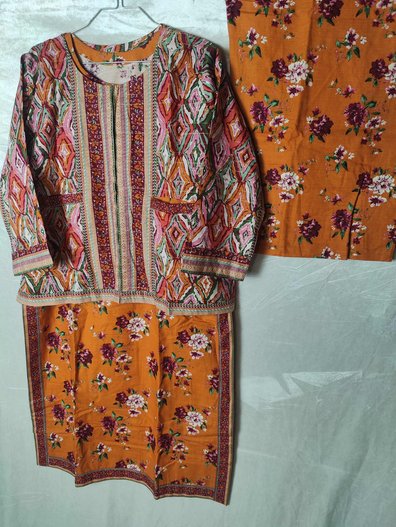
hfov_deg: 59.0
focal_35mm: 23
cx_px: 198
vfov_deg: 73.9
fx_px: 350
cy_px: 264
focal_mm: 6.06
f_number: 1.8
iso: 400
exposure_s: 1/100
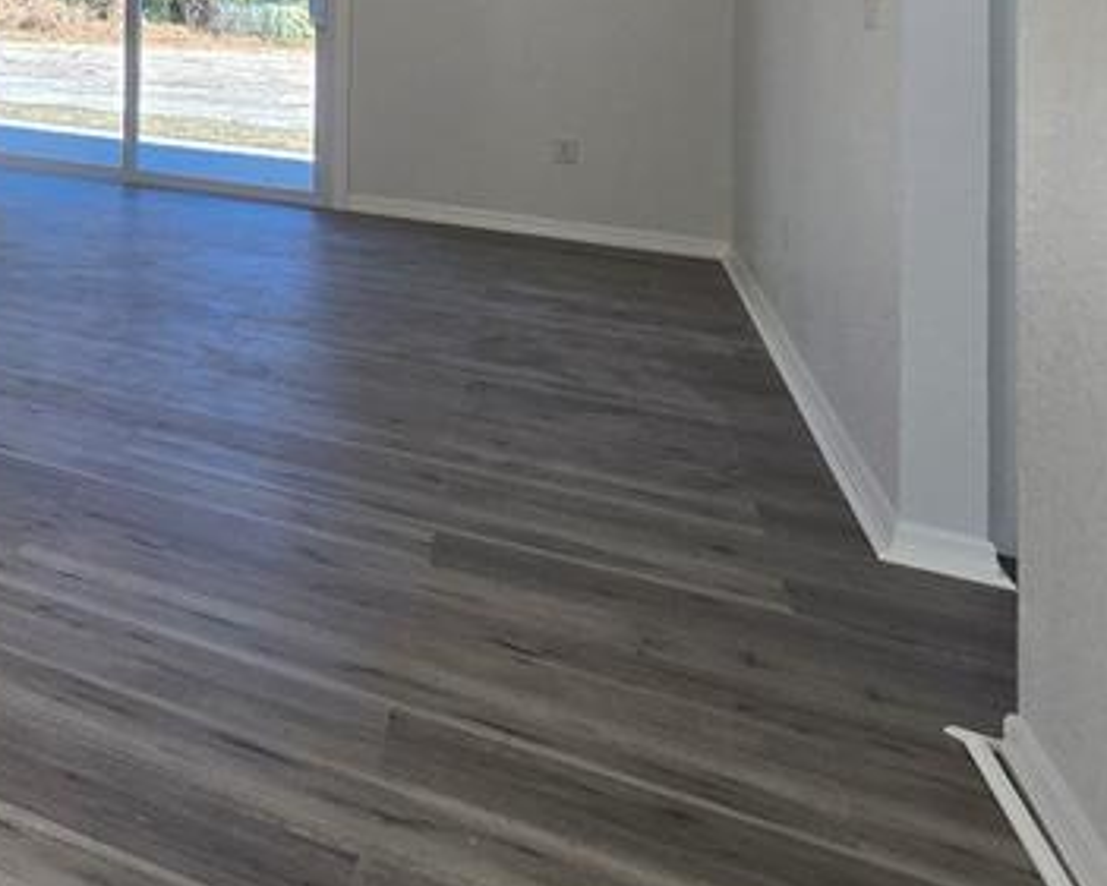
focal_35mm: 37
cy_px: -88
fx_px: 1213
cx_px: -498
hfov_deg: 30.6
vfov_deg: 34.6
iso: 50
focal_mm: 2.2
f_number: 2.2
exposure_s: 1/129
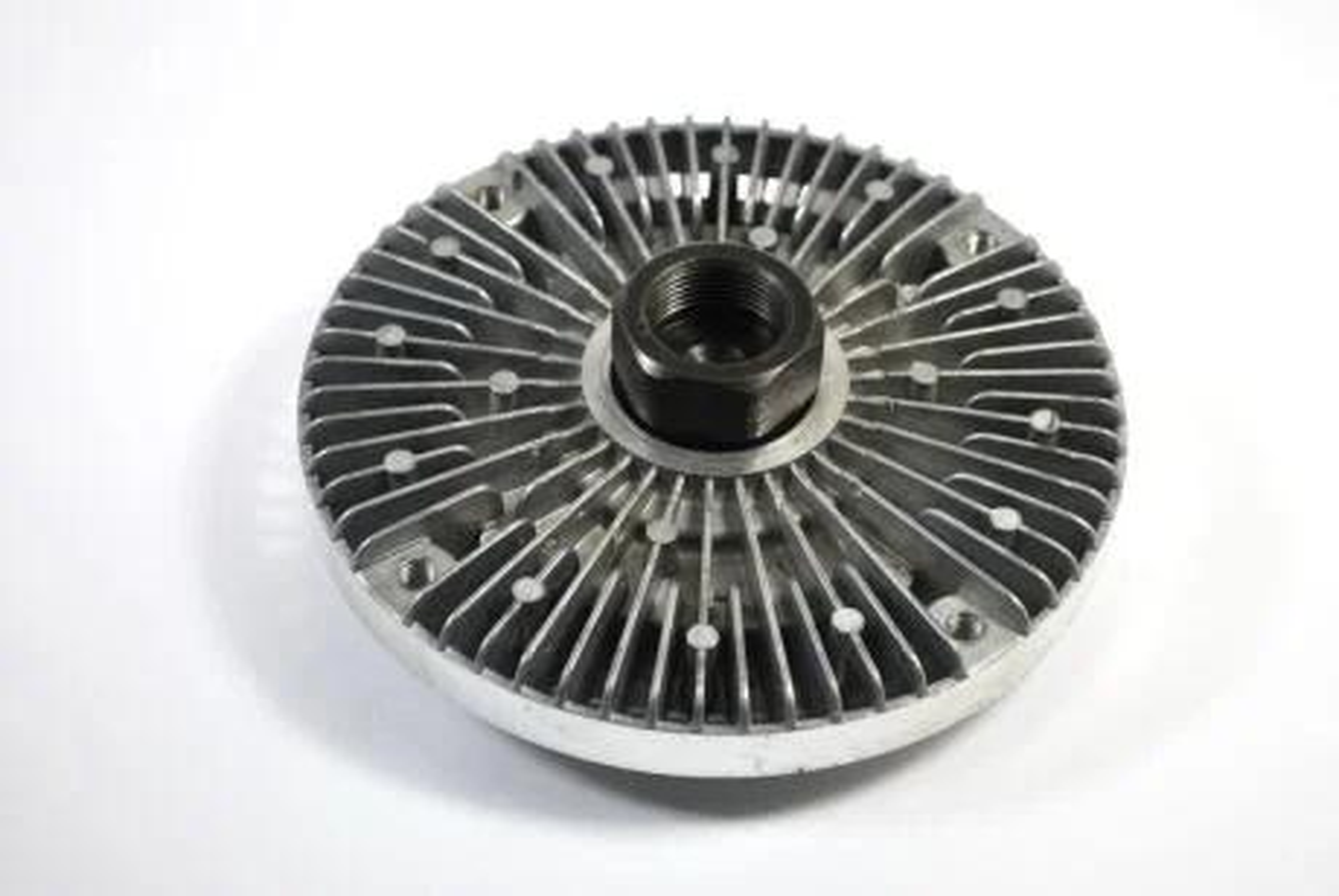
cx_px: 670
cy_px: 448
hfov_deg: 24.6
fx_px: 3072
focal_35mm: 82
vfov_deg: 16.6
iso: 200
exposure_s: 1/100
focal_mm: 55
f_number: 5.6
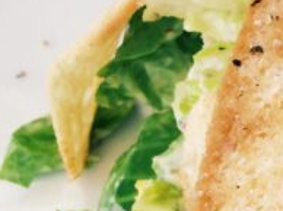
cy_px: 218
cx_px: 548
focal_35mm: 130
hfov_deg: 13.3
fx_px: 1061
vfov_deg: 11.3
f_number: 2.2
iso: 32
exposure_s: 1/172
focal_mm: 4.12
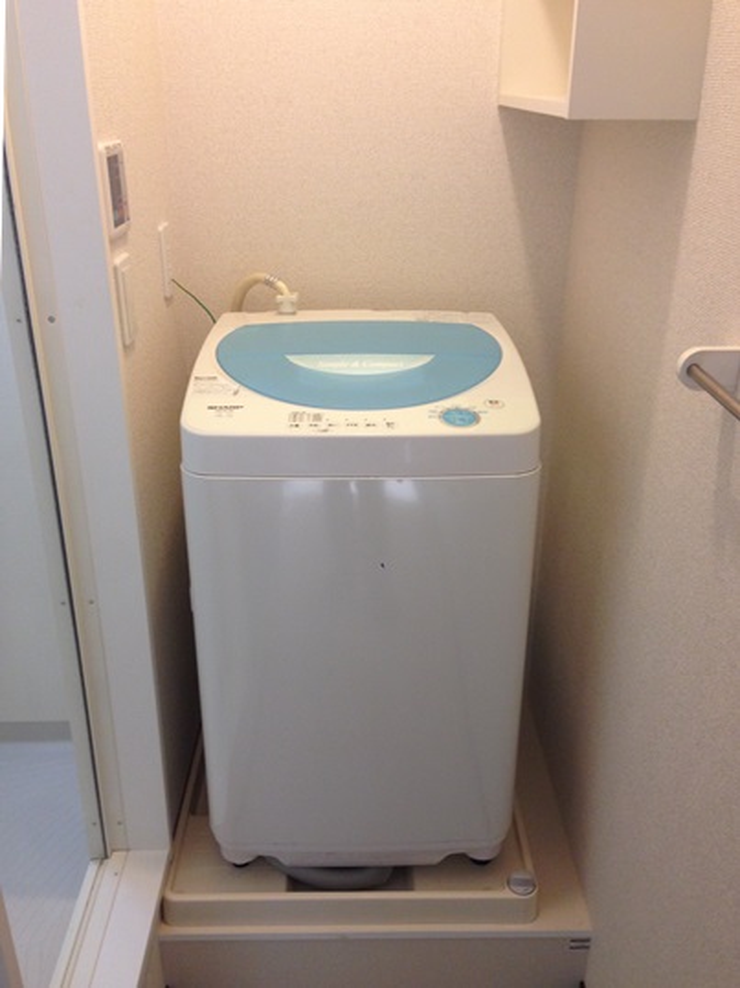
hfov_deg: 42.9
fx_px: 941
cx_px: 370
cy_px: 494
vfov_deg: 55.4
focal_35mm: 33
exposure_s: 1/20
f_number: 2.4
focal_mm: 4.12
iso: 125
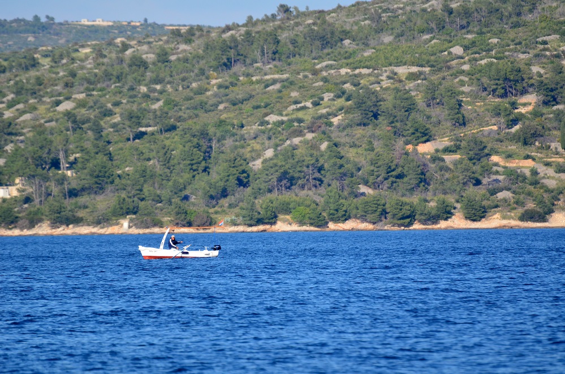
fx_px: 7046
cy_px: 187
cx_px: 282
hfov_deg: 4.6
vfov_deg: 3.0
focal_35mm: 450
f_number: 5.6
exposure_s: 1/1250
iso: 400
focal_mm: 300
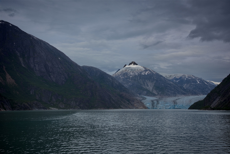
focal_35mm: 44
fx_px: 281
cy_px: 77
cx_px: 115
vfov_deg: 30.5
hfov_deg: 44.5
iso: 100
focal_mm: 44
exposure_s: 1/320
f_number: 9
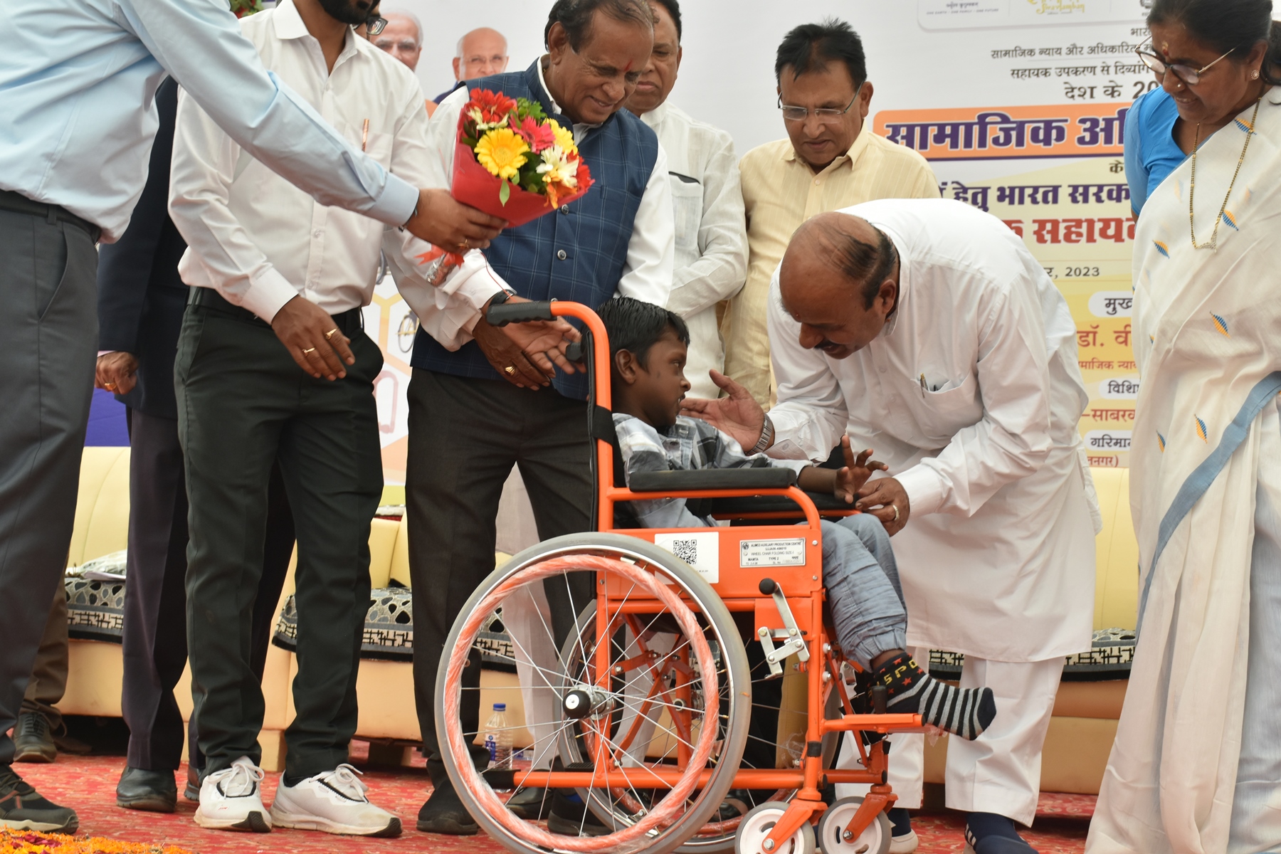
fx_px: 2242
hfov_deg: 31.9
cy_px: 427
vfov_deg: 21.6
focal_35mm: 63
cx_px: 640
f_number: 6.3
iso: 500
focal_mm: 42
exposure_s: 1/160
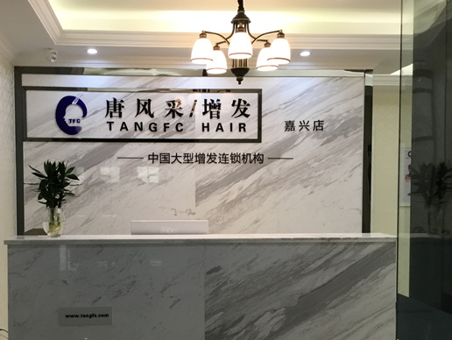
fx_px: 523
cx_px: 173
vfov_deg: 35.9
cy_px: 206
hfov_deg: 46.4
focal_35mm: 40
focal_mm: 3.3
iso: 50
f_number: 2.4
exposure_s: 1/33
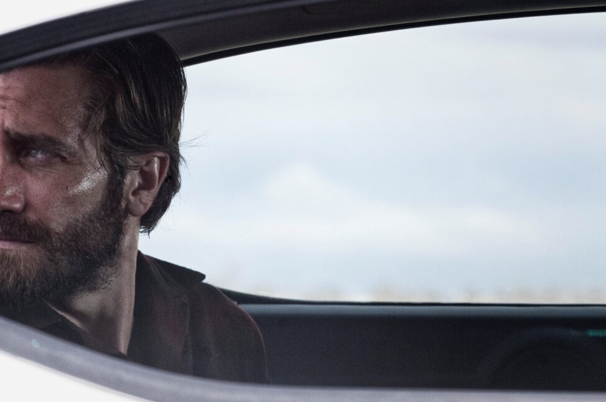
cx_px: 283
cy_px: 179
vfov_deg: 5.3
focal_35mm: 259
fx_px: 4354
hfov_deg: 8.0
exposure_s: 1/320
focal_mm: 140
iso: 500
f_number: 9
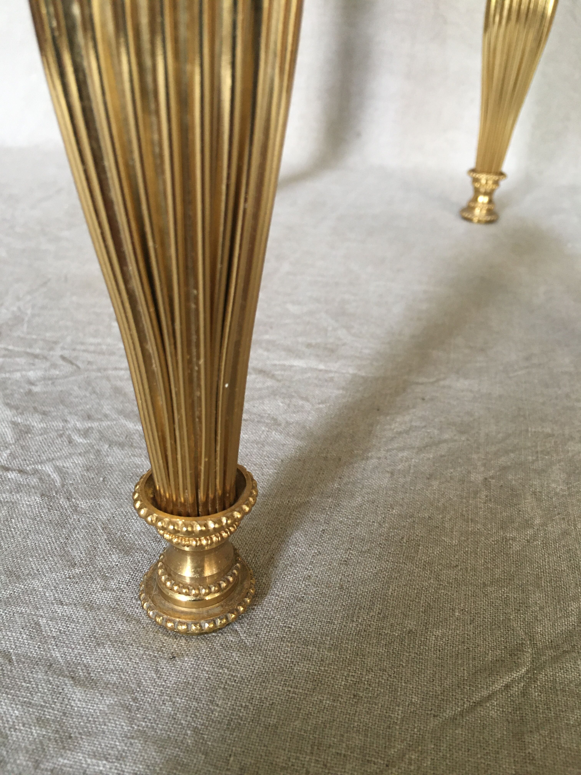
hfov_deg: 48.2
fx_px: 649
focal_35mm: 29
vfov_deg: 61.7
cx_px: 290
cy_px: 388
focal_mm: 4.15
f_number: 2.2
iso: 160
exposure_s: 1/33
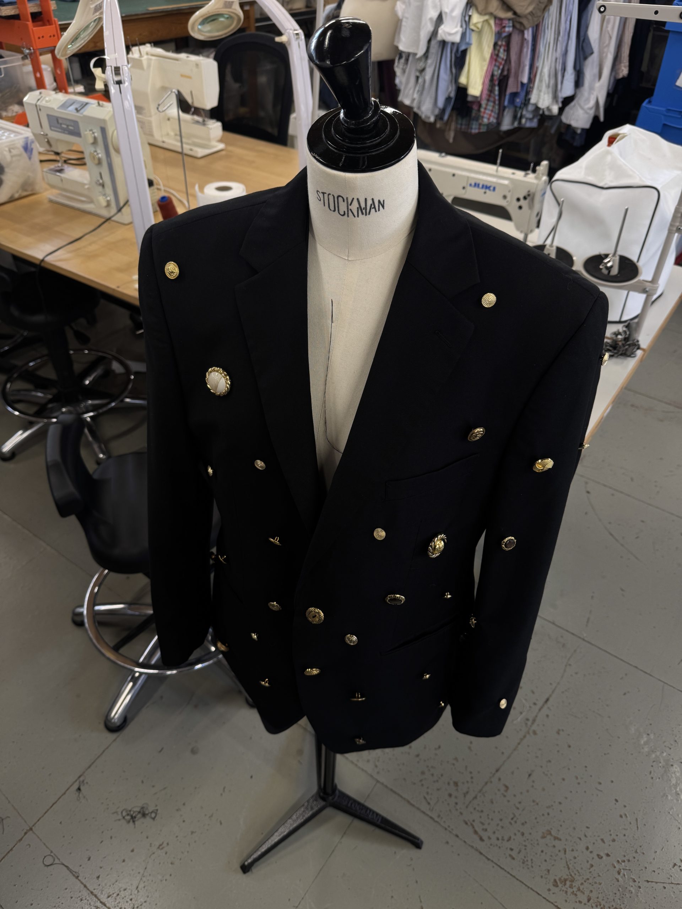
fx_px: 630
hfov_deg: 56.8
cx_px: 341
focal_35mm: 24
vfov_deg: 71.6
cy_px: 454
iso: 100
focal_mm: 6.76
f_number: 1.78
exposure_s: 1/100
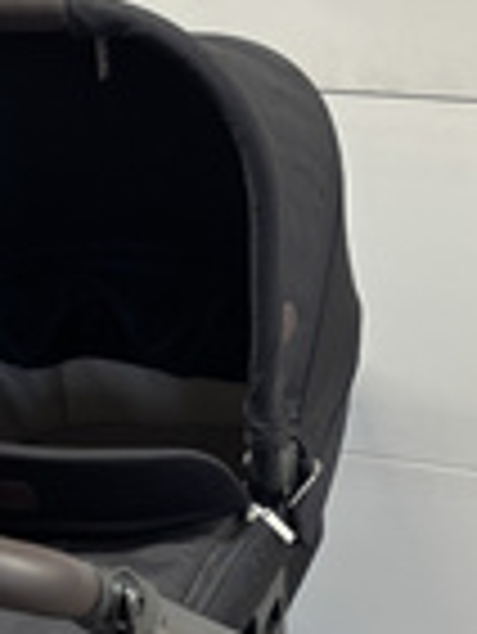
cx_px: 104
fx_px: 1523
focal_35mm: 83
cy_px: 535
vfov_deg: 23.1
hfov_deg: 17.7
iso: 100
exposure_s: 1/50
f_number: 1.6
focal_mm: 5.96
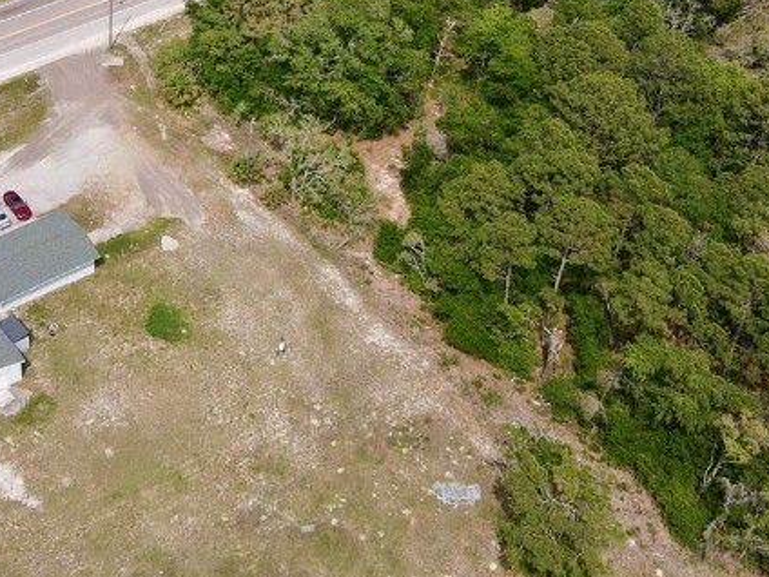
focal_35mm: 58
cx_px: 154
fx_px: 1288
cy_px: -20
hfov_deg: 32.3
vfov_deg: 24.0
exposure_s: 1/725
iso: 100
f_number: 2.8
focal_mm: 4.5
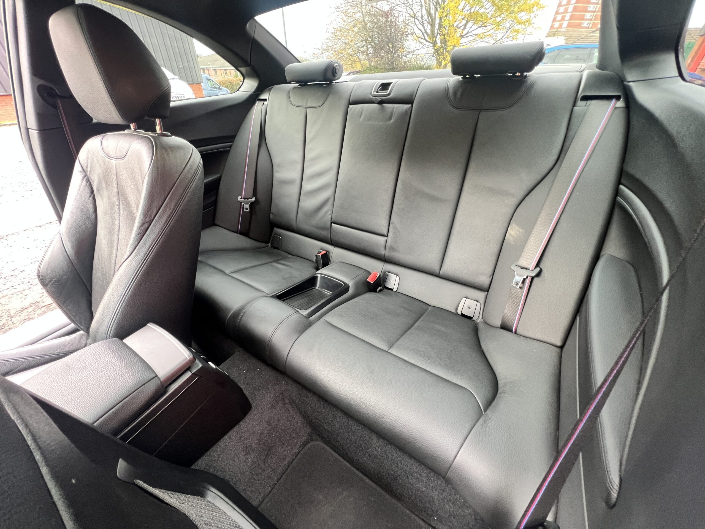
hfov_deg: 106.2
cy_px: 264
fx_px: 265
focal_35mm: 13
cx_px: 352
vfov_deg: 89.9
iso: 320
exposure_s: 1/60
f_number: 1.8
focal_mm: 1.57
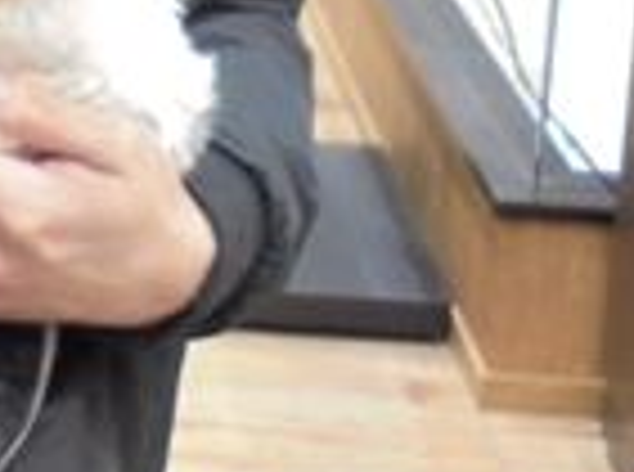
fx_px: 2028
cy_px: -472
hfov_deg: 16.8
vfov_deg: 11.9
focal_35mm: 111
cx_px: -166
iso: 400
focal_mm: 4.6
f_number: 3.5
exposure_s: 1/30
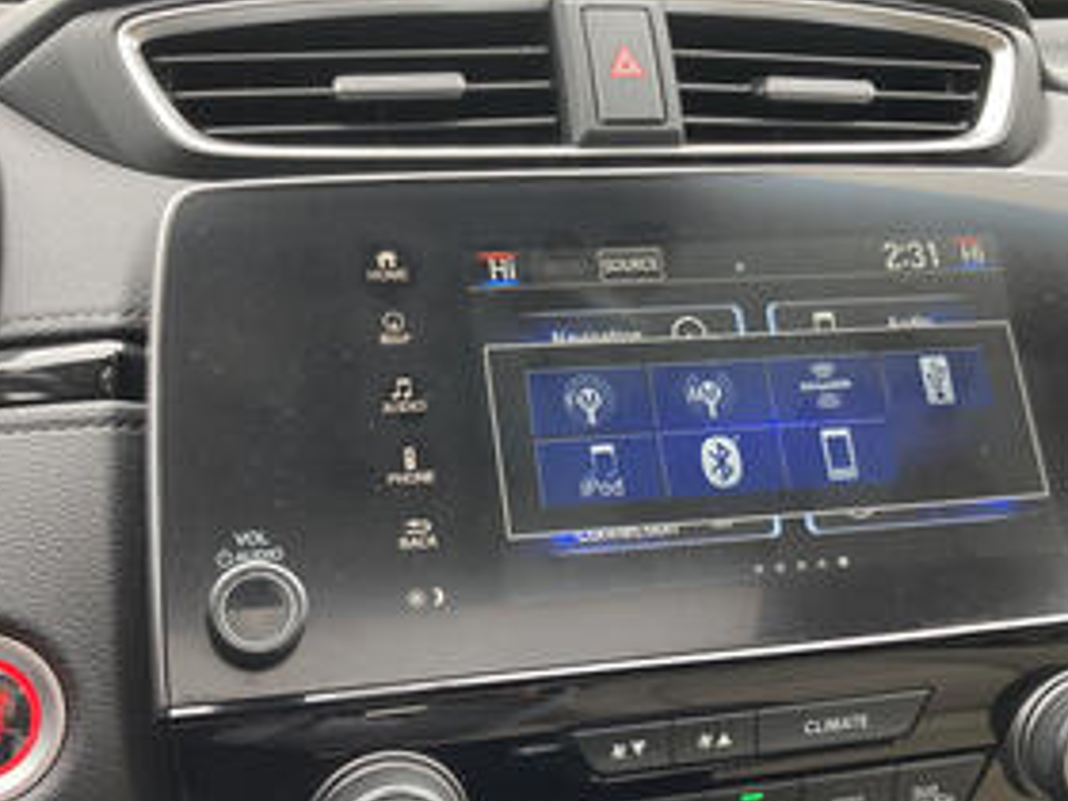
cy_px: 486
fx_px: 1296
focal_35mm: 42
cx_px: 557
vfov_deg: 34.2
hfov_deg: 44.8
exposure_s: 1/120
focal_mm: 3.99
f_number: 1.8
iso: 80
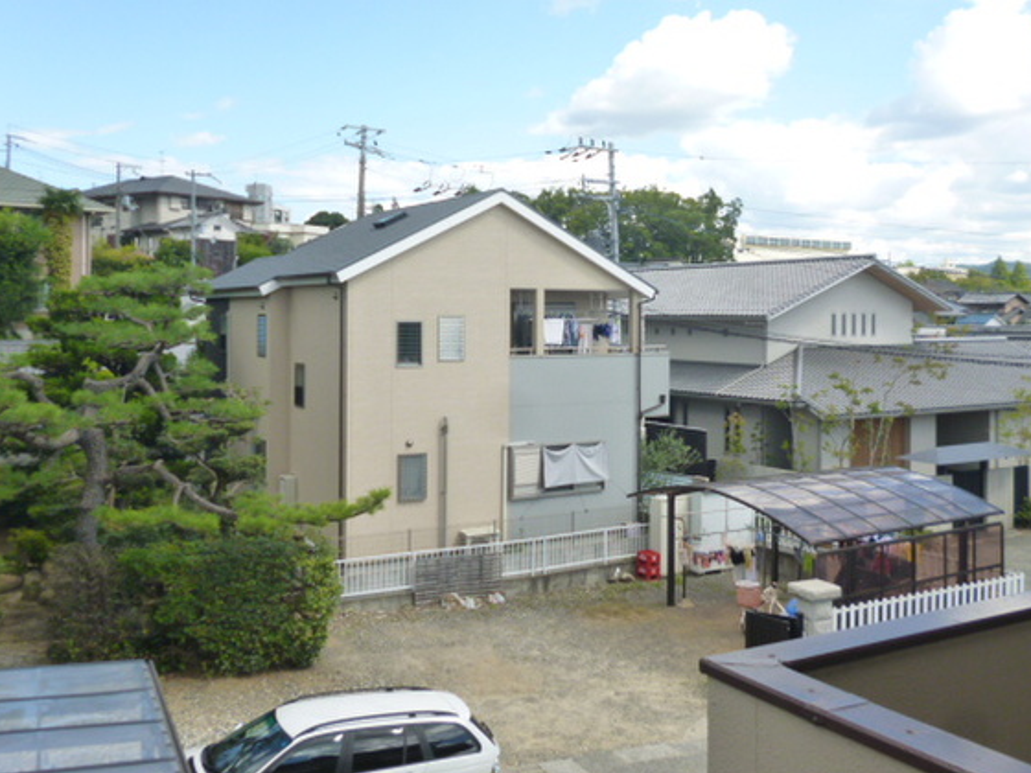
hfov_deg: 52.5
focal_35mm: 35
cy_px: 306
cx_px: 576
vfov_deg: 40.5
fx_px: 1042
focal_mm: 5
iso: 160
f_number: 9
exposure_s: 1/80
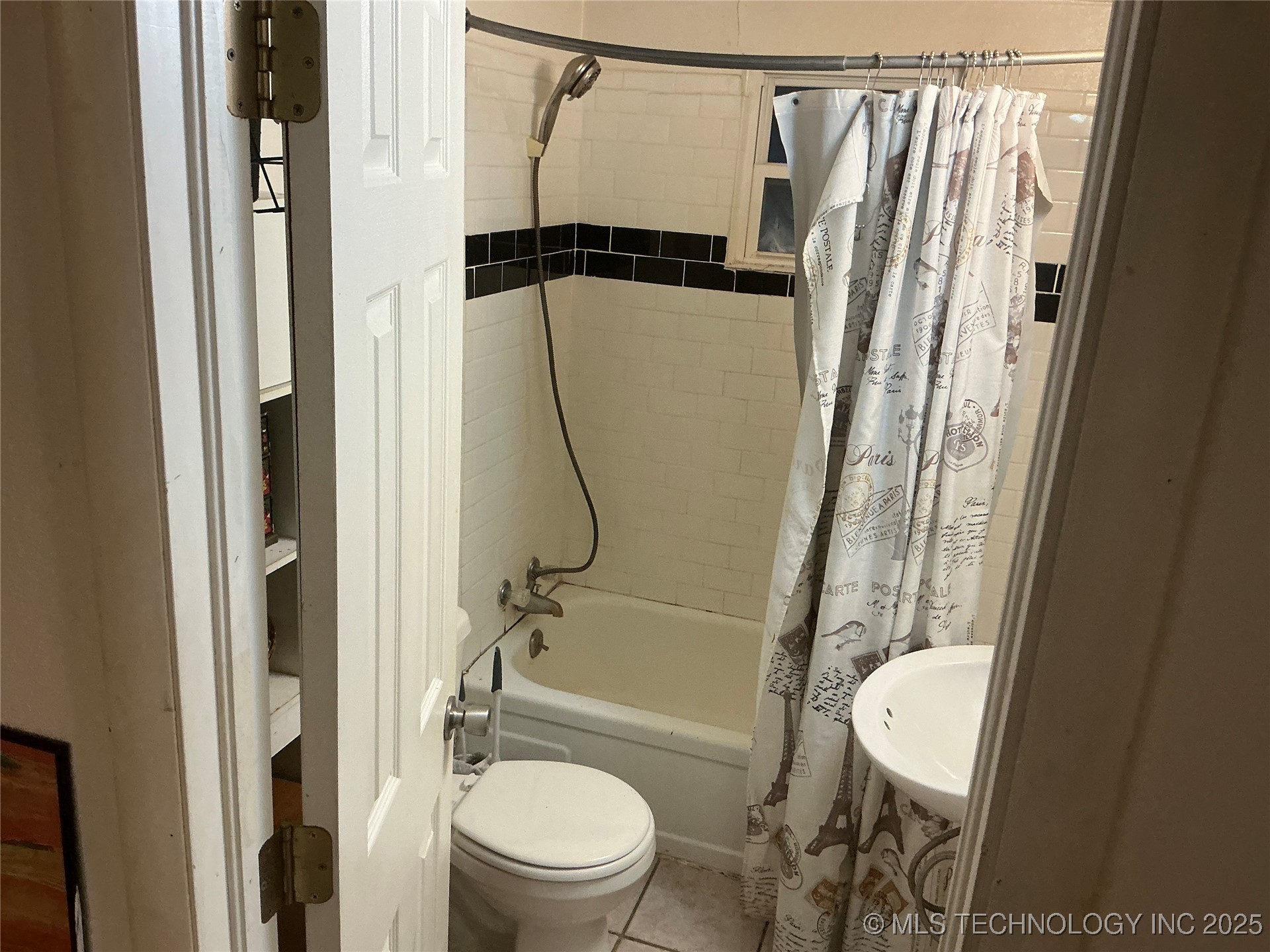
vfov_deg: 49.7
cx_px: 635
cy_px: 476
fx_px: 1027
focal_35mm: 28
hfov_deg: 63.4
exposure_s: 1/60
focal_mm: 3
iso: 125
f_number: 1.8
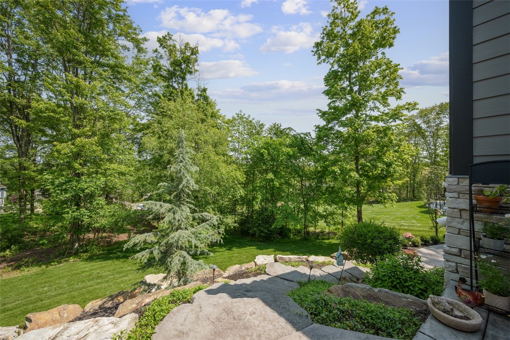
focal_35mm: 14
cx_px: 255
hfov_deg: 104.3
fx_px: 198
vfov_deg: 81.2
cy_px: 170
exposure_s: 1/160
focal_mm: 14
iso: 400
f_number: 8
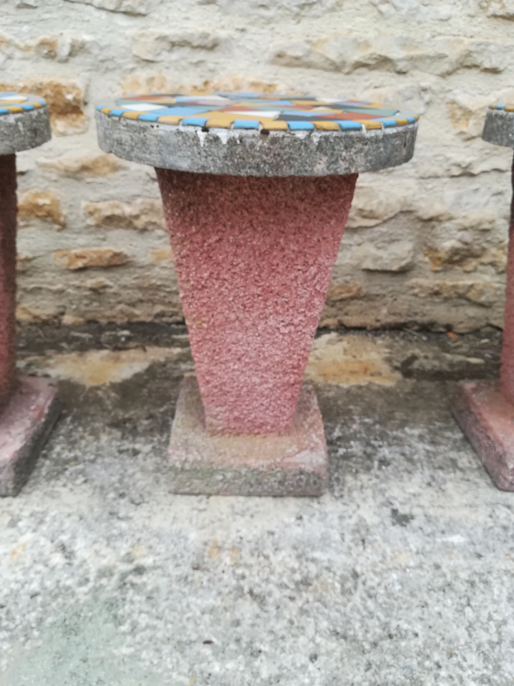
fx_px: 515
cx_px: 257
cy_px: 343
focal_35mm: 26
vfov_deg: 67.3
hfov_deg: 53.1
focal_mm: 3.83
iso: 50
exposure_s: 1/146
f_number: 2.2
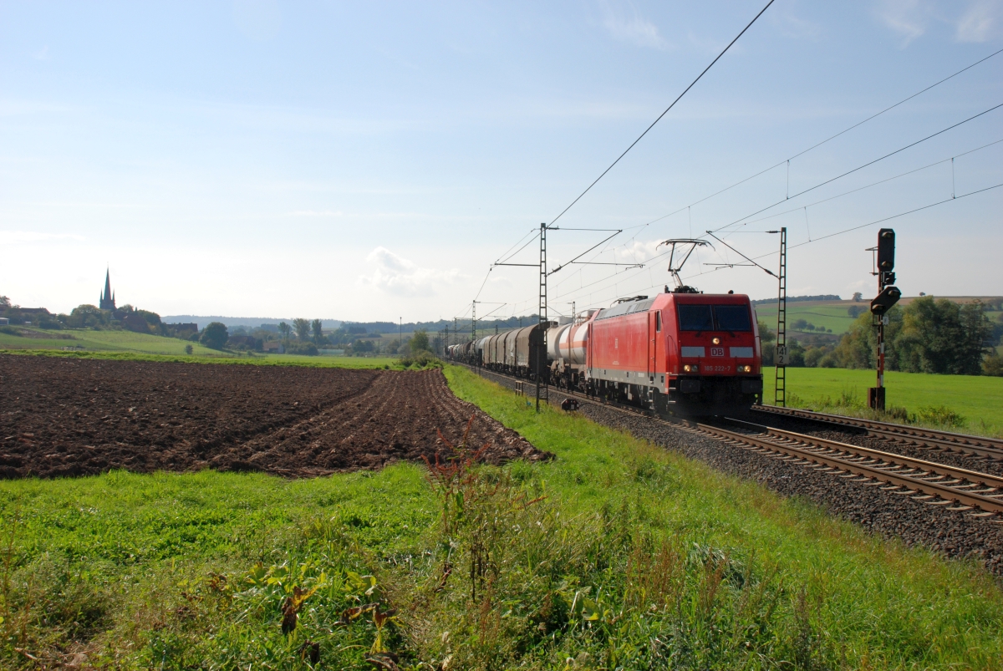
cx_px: 502
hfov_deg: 46.4
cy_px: 336
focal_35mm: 42
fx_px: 1171
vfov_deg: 32.0
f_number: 10
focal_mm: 28
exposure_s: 1/500
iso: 320
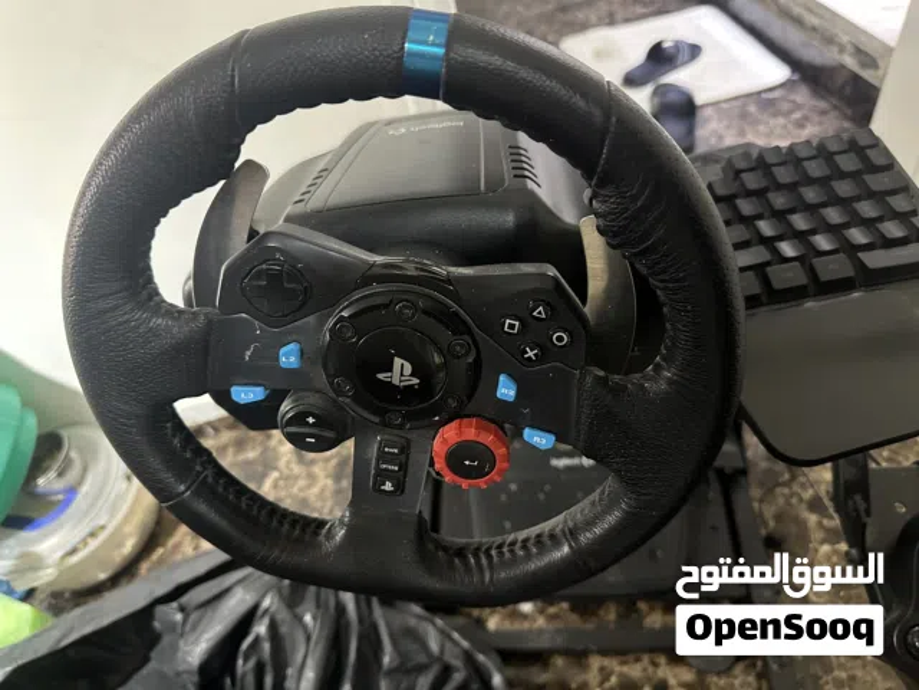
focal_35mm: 24
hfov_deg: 71.6
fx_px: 637
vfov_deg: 56.8
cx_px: 460
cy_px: 345
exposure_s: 1/25
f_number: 1.78
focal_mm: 6.86
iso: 1000
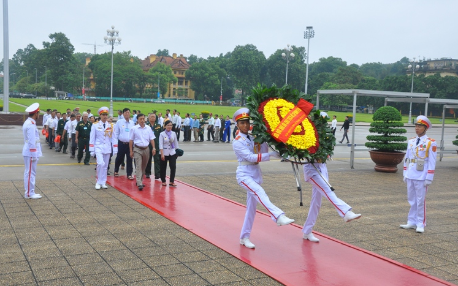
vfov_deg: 32.0
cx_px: 228
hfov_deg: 49.3
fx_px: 499
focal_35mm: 40
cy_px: 137
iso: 640
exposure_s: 1/250
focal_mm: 26
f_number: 8
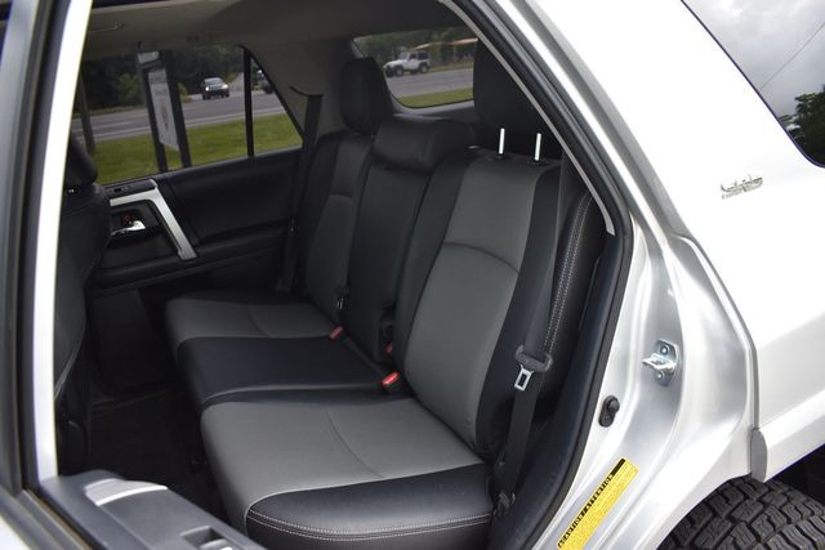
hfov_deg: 67.4
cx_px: 412
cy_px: 275
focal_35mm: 27
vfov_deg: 48.0
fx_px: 619
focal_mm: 18
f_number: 3.5
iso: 560
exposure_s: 1/250
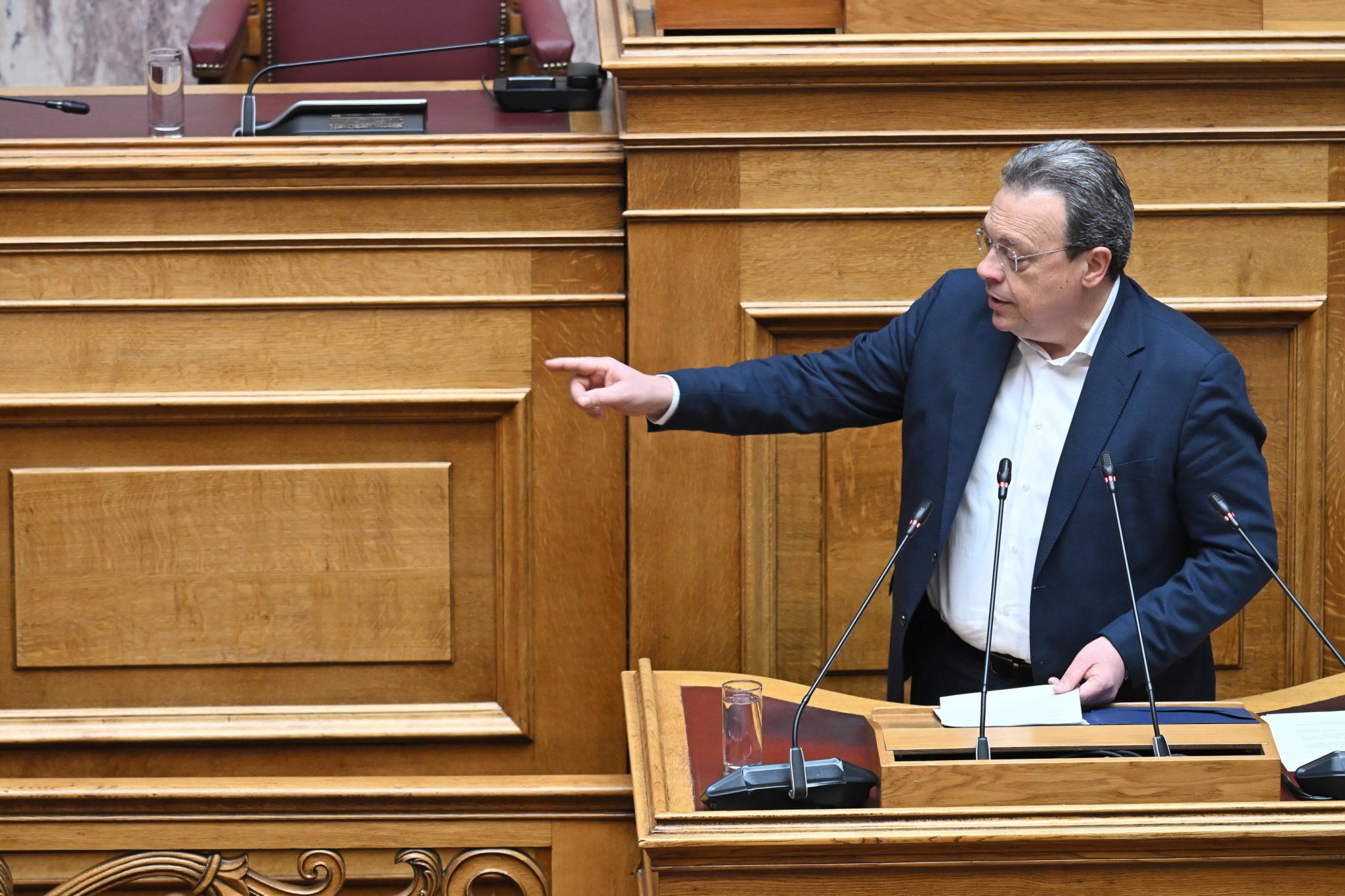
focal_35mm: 270
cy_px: 448
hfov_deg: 7.6
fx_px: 10086
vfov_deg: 5.1
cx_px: 672
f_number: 5.6
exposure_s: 1/250
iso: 3600
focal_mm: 270
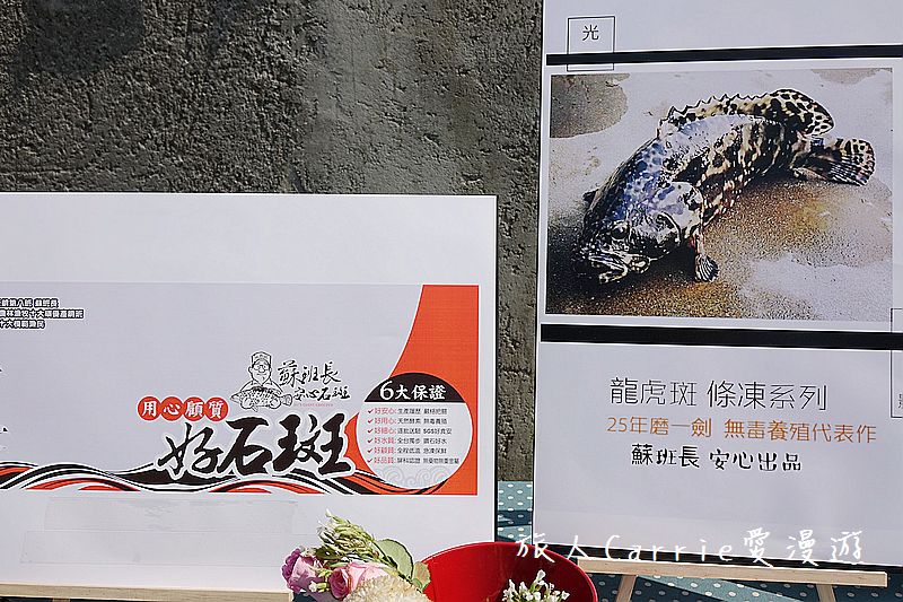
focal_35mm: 38
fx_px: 953
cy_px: 301
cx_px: 452
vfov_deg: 35.0
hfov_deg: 50.7
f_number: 5.6
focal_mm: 13.94
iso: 100
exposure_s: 1/800
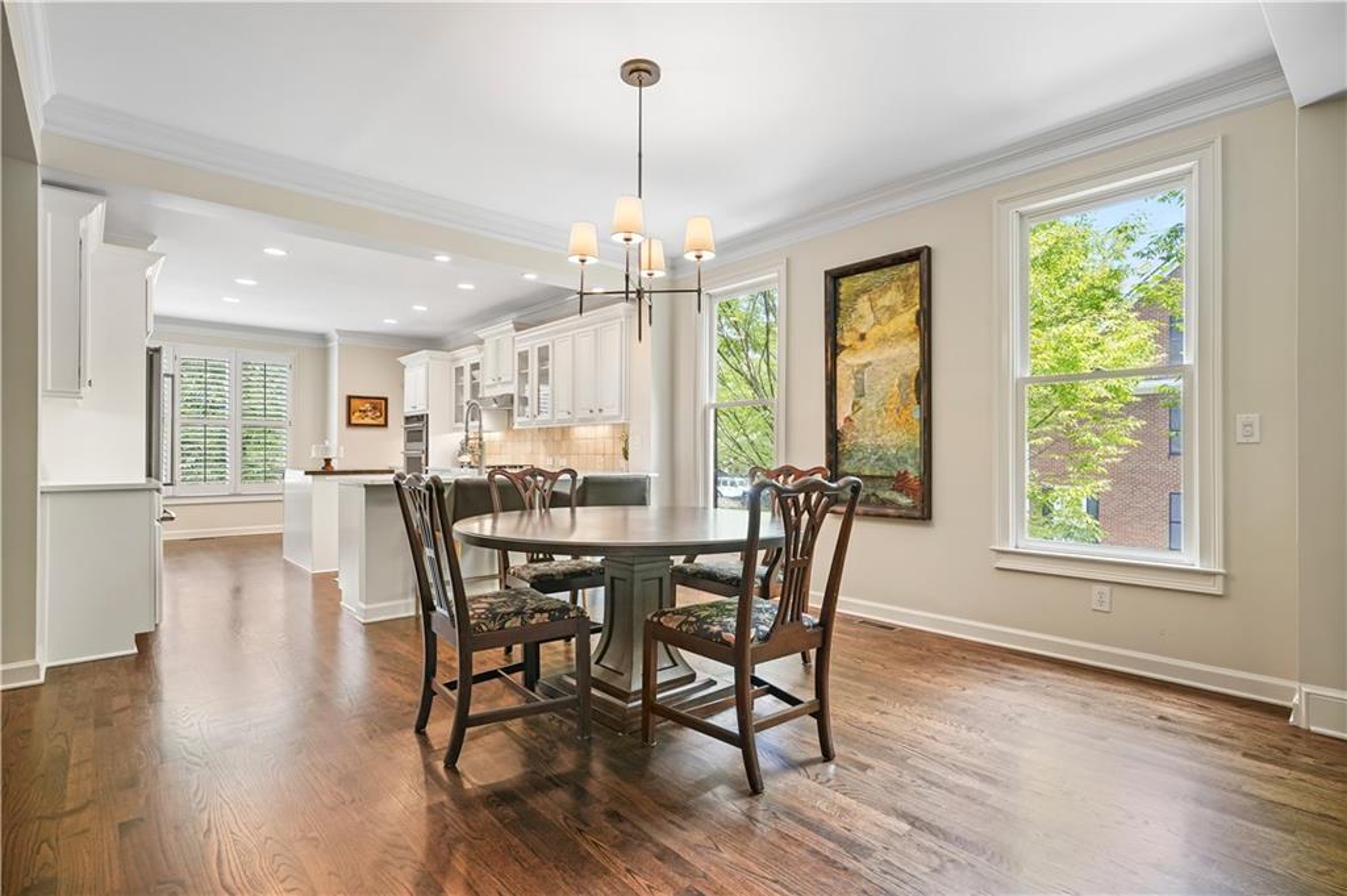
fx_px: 654
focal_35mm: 18
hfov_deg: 91.7
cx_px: 674
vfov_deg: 68.8
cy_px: 448
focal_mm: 17.5
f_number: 8
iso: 400
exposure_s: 1/8
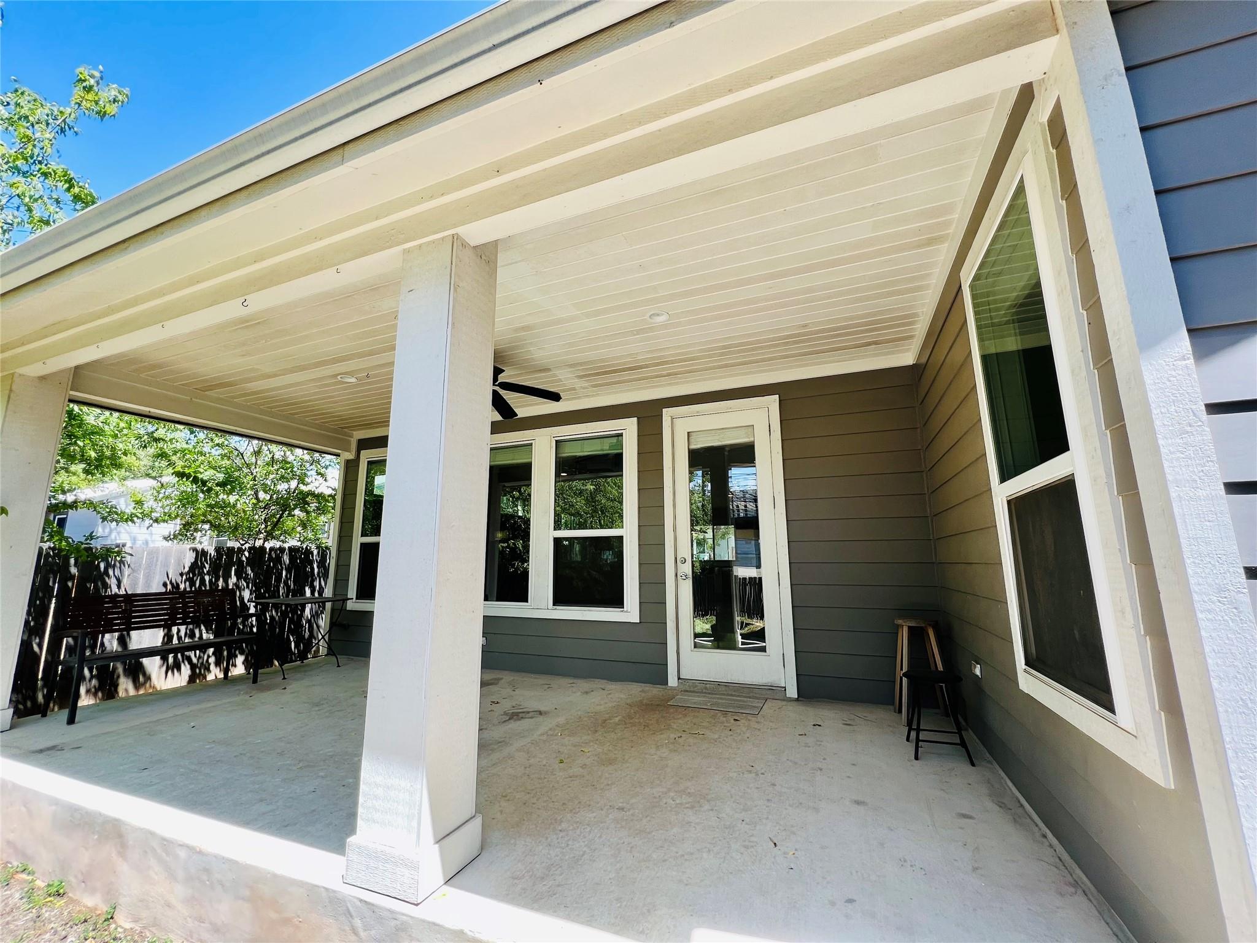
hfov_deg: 106.2
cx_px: 628
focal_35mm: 13
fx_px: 472
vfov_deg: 89.9
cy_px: 472
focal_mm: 1.57
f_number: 1.8
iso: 32
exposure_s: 1/226
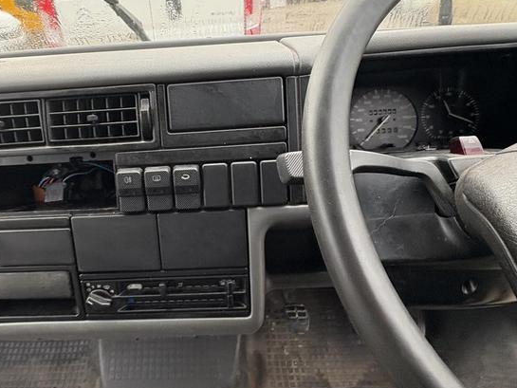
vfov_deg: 58.5
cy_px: 159
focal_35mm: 23
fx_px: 344
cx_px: 206
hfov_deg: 73.1
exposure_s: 1/85
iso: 200
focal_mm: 2.22
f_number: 2.2
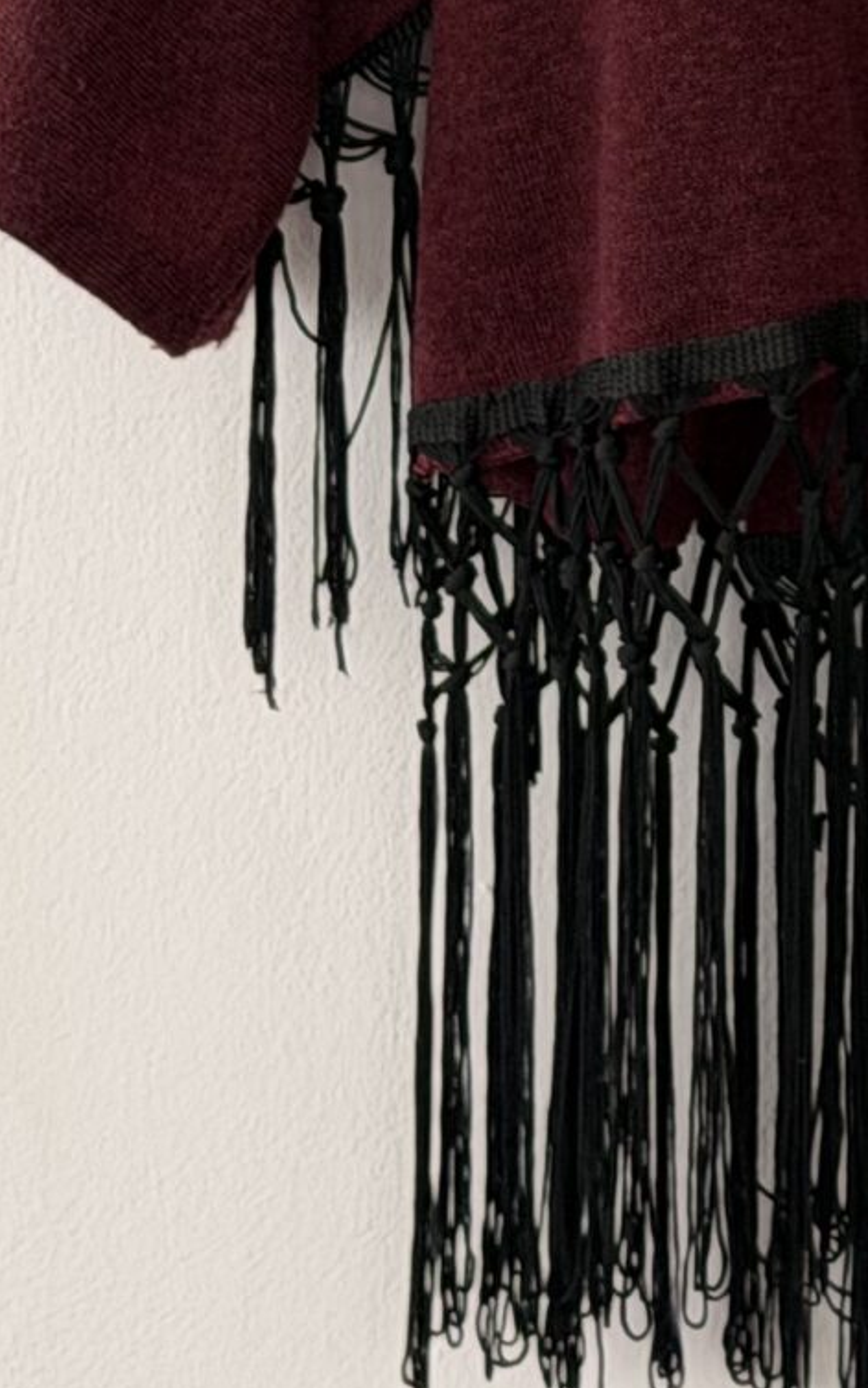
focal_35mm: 173
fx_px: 6544
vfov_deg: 11.8
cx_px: 1369
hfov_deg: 7.4
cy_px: -341
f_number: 1.78
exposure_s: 1/289
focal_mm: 6.76
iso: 64
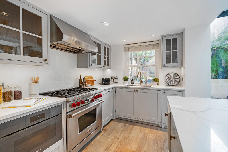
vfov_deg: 73.8
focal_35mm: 16
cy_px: 76
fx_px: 101
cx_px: 114
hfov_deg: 96.7
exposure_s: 1/5
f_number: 7.1
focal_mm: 16
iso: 100
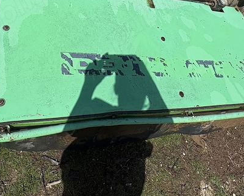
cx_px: 101
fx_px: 246
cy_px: 10
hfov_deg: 52.5
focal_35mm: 34
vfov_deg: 39.4
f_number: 2.2
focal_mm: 2.22
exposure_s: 1/3106
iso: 50
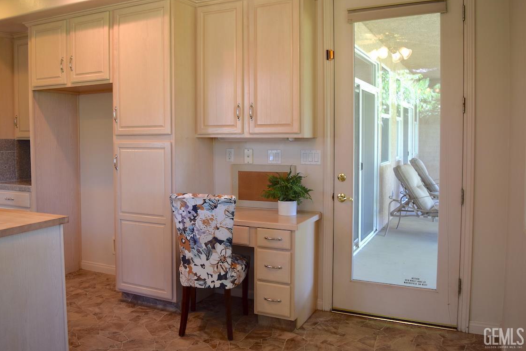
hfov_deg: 60.0
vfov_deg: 42.3
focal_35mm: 31
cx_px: 225
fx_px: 453
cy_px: 159
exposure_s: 1/60
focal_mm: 18
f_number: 4
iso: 400
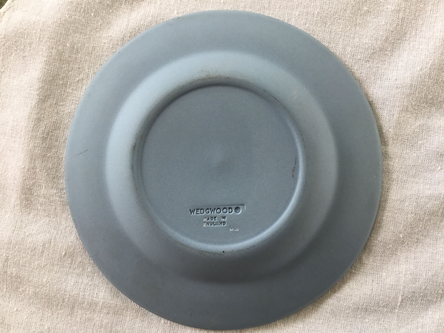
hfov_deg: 58.4
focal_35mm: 31
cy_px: 166
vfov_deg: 45.4
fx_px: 398
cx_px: 222
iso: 32
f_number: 2.4
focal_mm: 3.3
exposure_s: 1/50
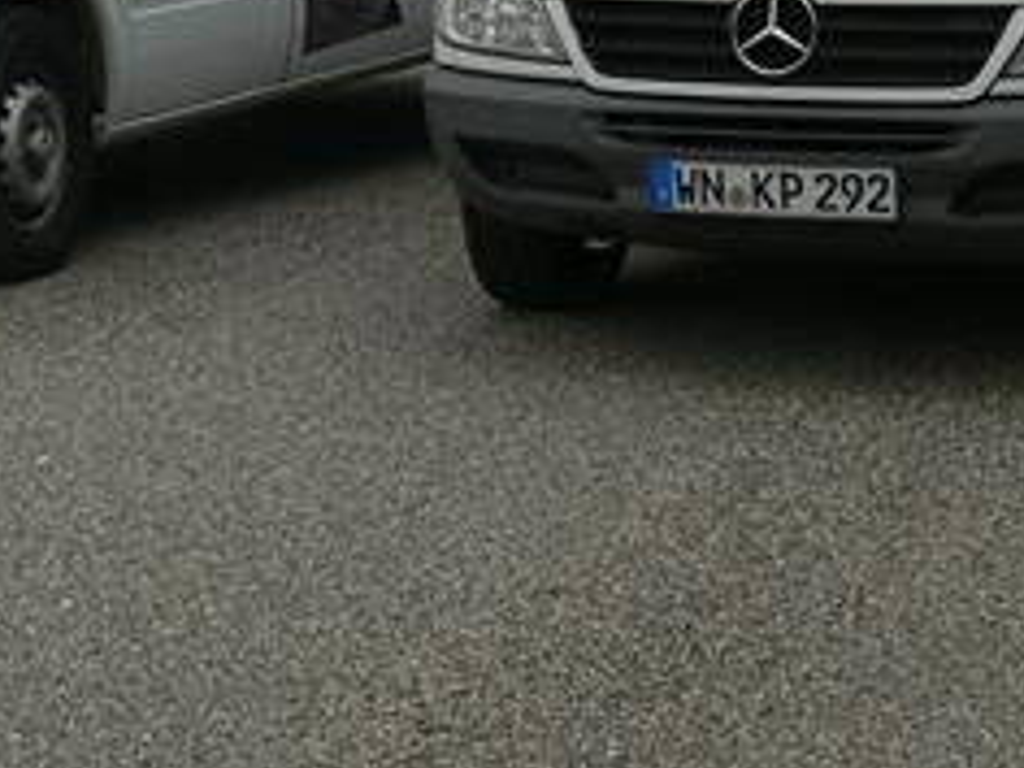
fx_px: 3668
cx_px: 360
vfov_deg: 11.7
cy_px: -182
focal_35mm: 124
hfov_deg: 15.9
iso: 80
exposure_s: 1/100
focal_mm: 9.2
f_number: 4
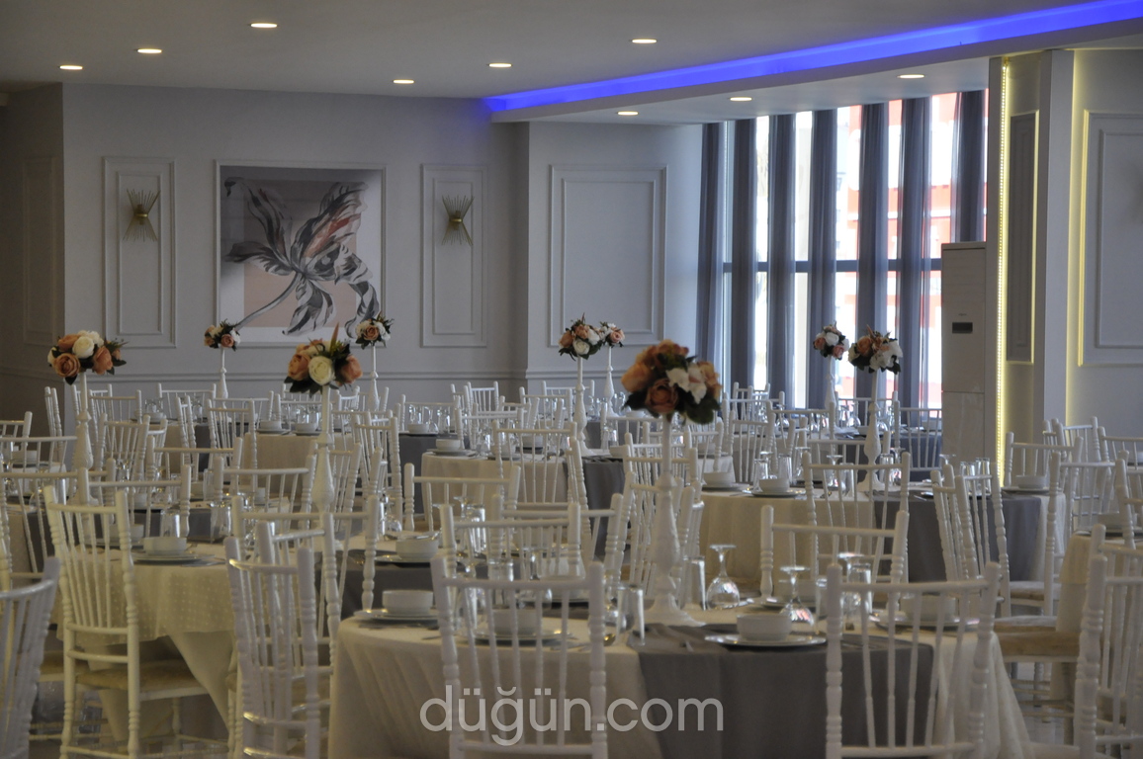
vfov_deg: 12.1
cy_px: 380
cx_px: 572
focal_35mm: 112
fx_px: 3568
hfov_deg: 18.2
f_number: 5.3
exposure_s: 1/160
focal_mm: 75
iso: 1000
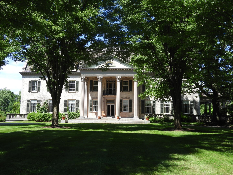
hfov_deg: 46.8
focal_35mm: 40
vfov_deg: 36.0
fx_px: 269
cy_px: 88
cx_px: 116
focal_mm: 7.2
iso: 100
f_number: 3.8
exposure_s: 1/400
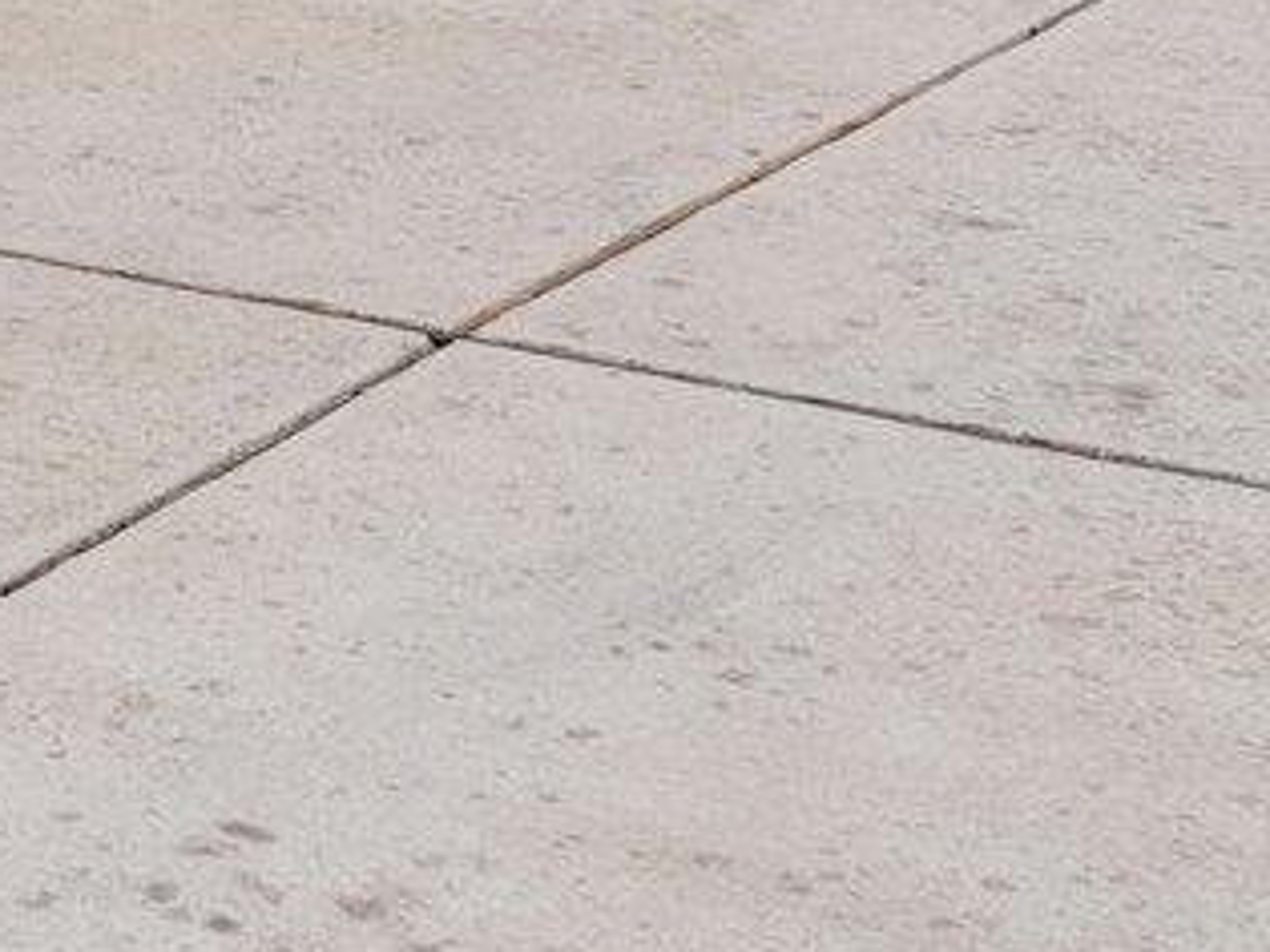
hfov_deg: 17.0
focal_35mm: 101
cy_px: -643
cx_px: -794
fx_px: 3713
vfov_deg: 13.4
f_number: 8
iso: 400
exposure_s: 1/1000
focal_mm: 16.2
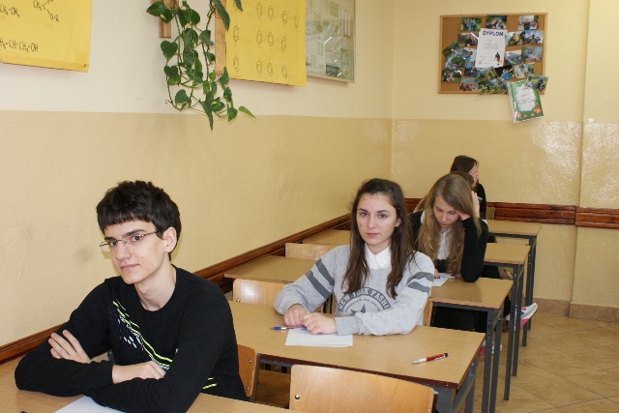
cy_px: 206
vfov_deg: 34.2
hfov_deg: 49.5
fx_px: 671
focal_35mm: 39
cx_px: 310
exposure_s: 1/60
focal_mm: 26
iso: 400
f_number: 5.6
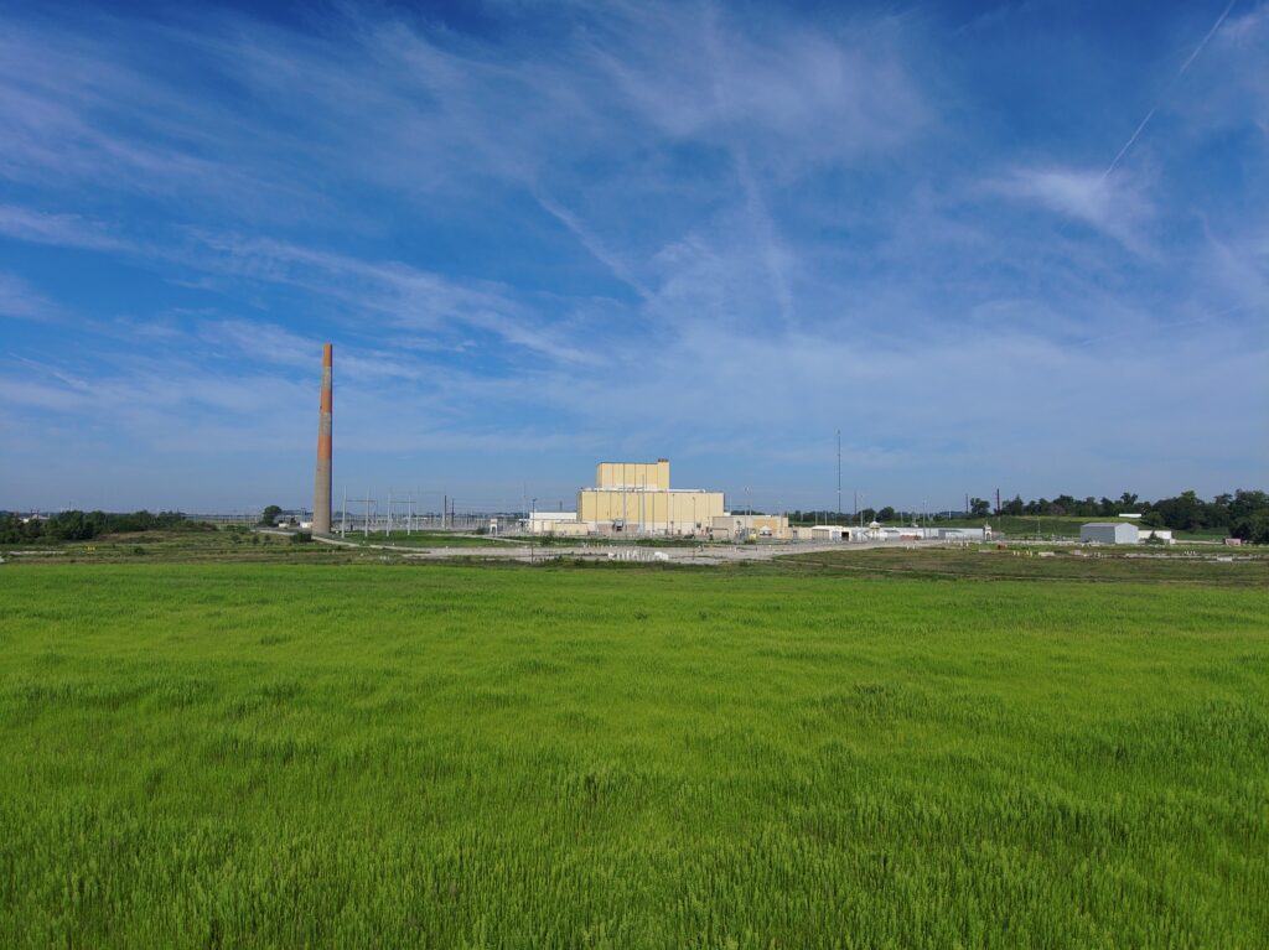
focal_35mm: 21
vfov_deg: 63.4
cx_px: 634
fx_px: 769
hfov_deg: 79.0
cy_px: 475
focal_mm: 3.7
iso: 100
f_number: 2.8
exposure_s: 1/1897
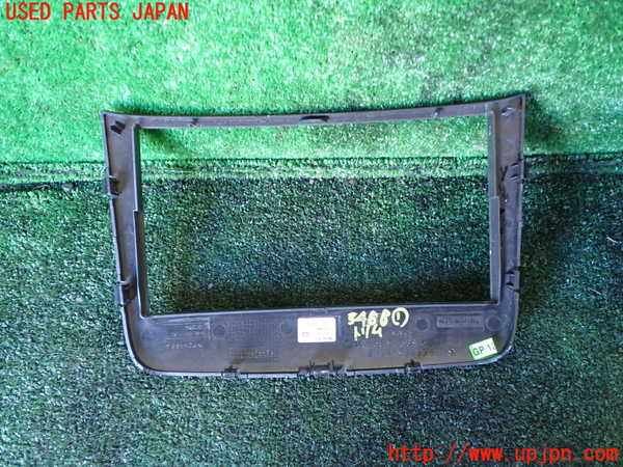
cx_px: 312
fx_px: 540
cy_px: 234
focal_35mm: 30
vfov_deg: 46.8
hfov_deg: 60.0
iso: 800
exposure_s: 1/30
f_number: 2.3
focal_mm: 5.4
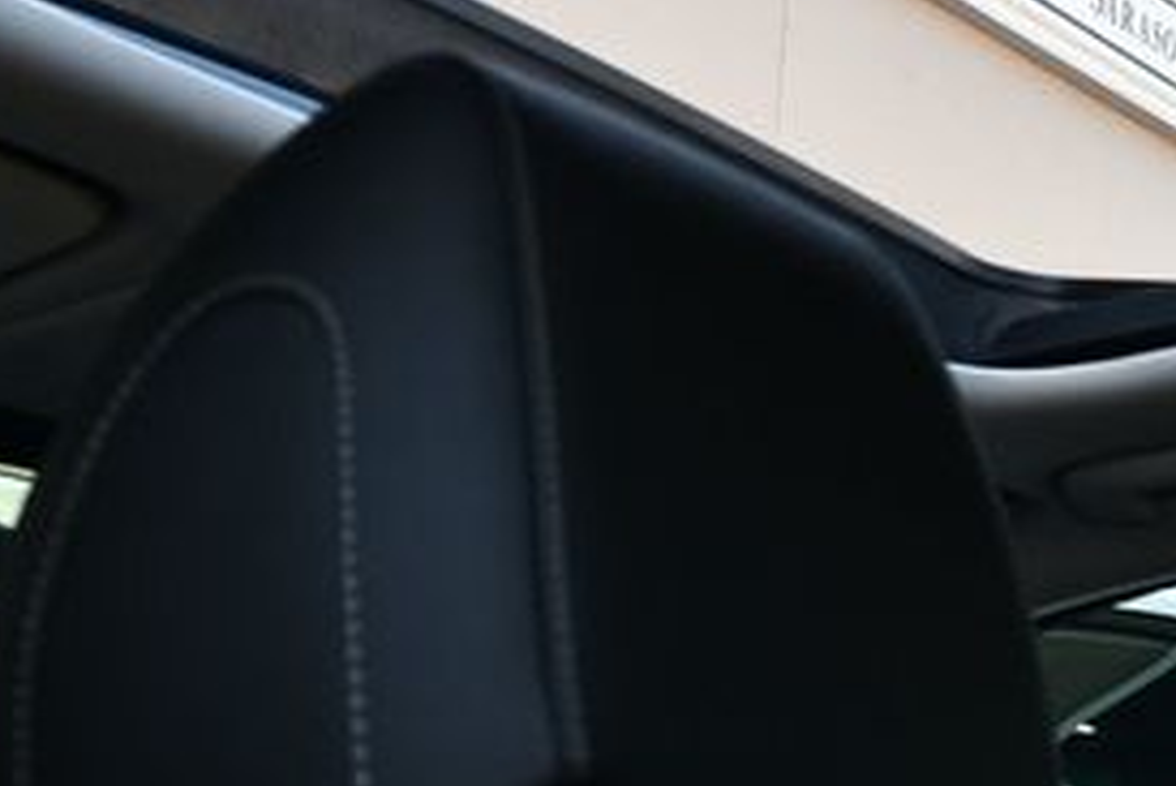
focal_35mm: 84
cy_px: 90
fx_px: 2745
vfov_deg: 16.1
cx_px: 906
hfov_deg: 23.9
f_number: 5.6
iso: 280
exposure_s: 1/250
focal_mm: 18
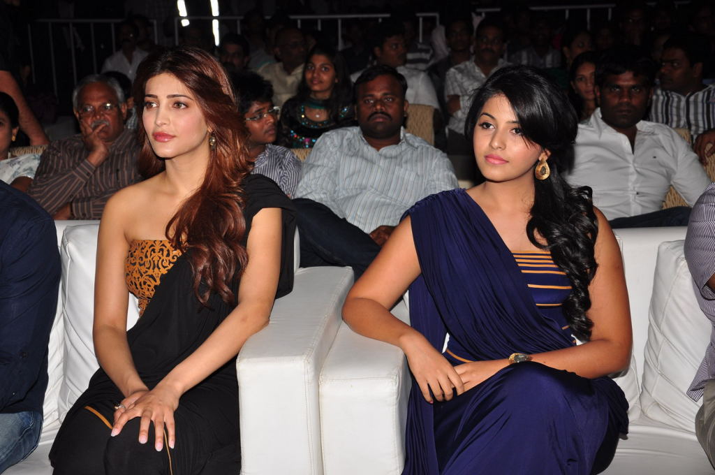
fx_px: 1250
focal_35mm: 63
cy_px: 238
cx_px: 358
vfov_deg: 21.5
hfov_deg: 31.9
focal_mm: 42
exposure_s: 1/125
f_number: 6.3
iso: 250
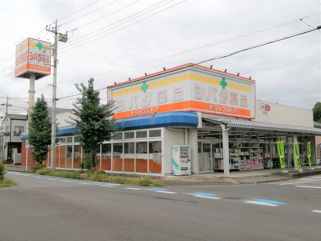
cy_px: 120
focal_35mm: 34
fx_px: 315
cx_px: 160
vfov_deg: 41.8
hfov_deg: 54.0
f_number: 1.8
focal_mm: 3.62
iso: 50
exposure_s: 1/1580
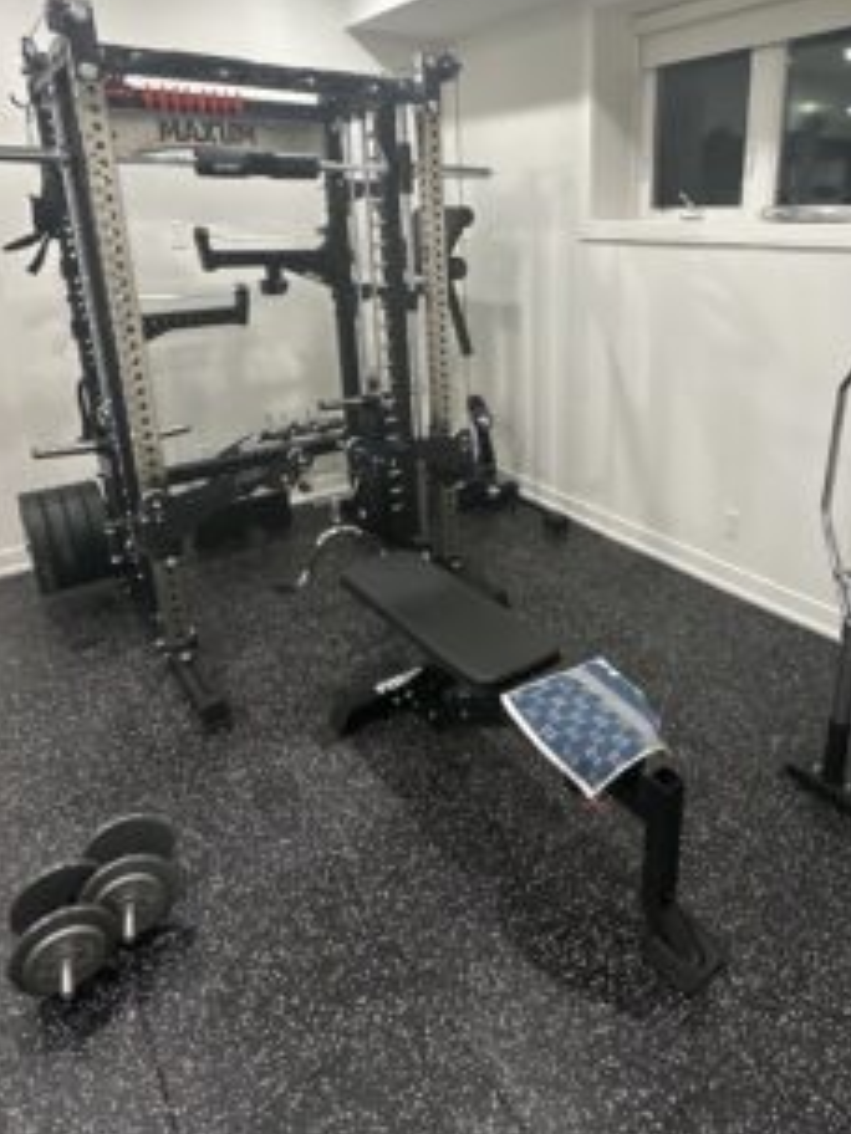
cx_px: 543
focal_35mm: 23
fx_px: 754
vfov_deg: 72.8
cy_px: 433
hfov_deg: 58.0
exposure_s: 1/60
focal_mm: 2.22
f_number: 2.2
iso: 320
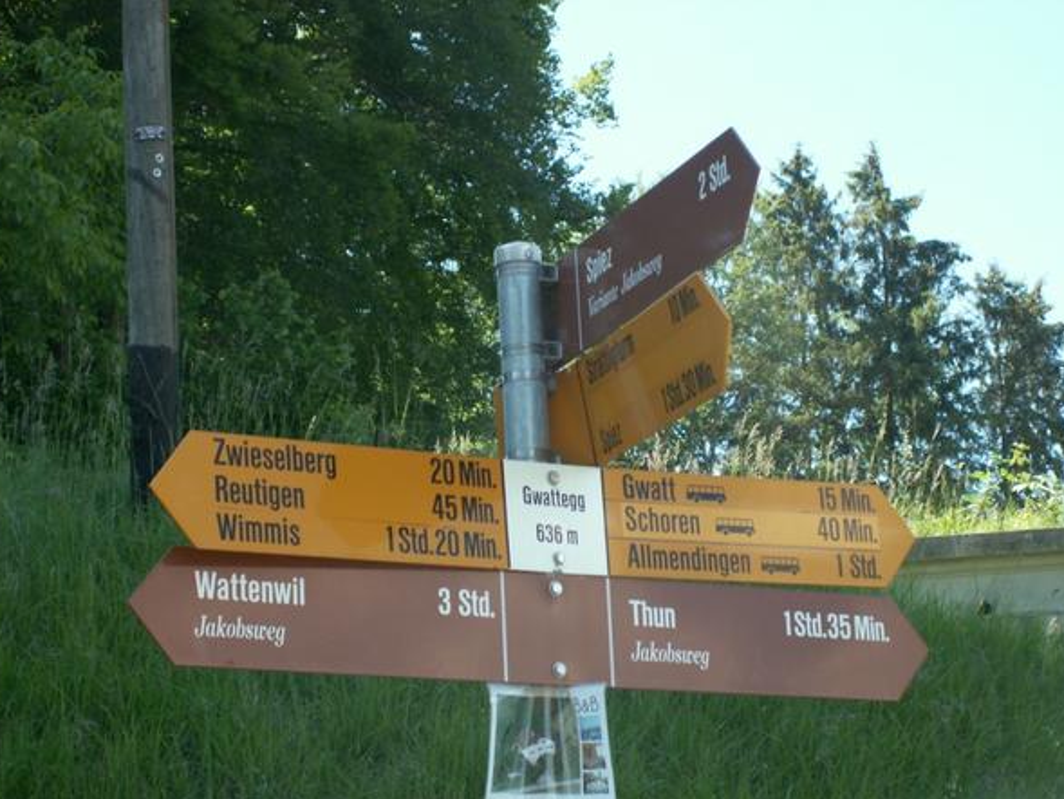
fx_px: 2705
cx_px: 522
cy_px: 430
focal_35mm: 88
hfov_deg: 22.2
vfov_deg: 16.8
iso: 50
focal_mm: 13.47
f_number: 3.5
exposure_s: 1/125
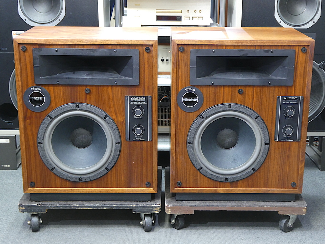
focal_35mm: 57
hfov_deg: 33.8
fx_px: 535
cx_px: 162
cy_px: 122
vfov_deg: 25.7
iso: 200
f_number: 4.2
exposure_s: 1/1.6
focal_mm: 10.3
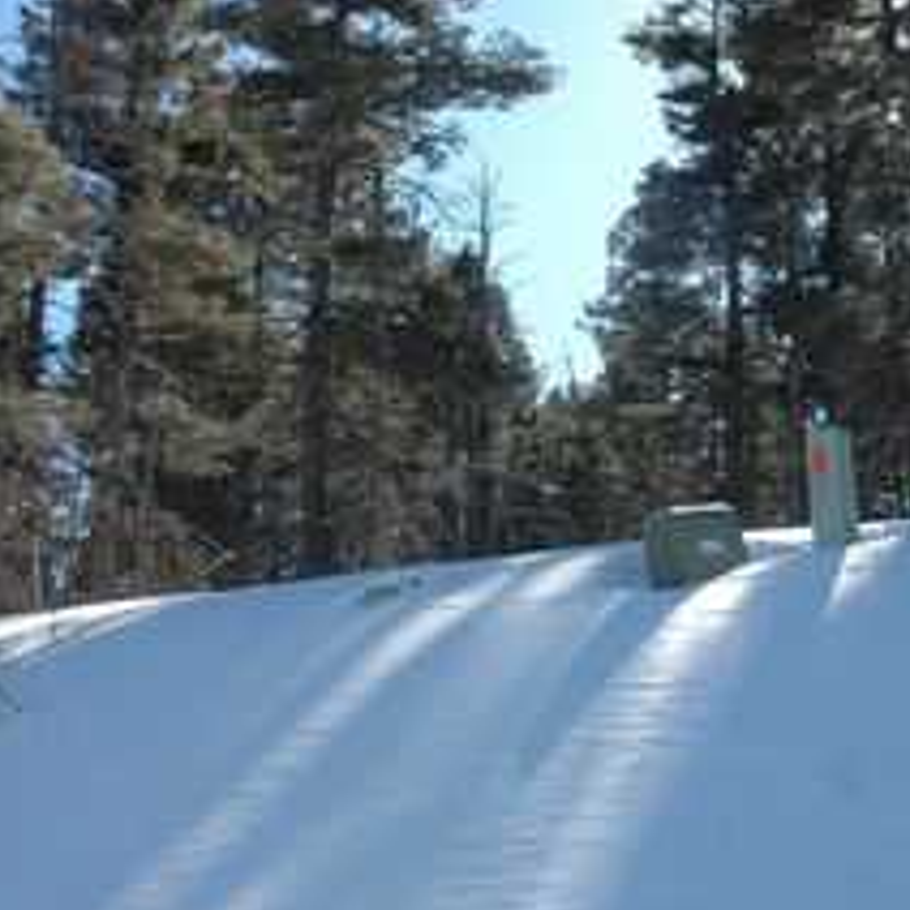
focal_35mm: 54
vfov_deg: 31.5
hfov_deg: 31.1
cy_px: 361
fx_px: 1606
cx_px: 682
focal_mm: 18
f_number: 9
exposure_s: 1/320
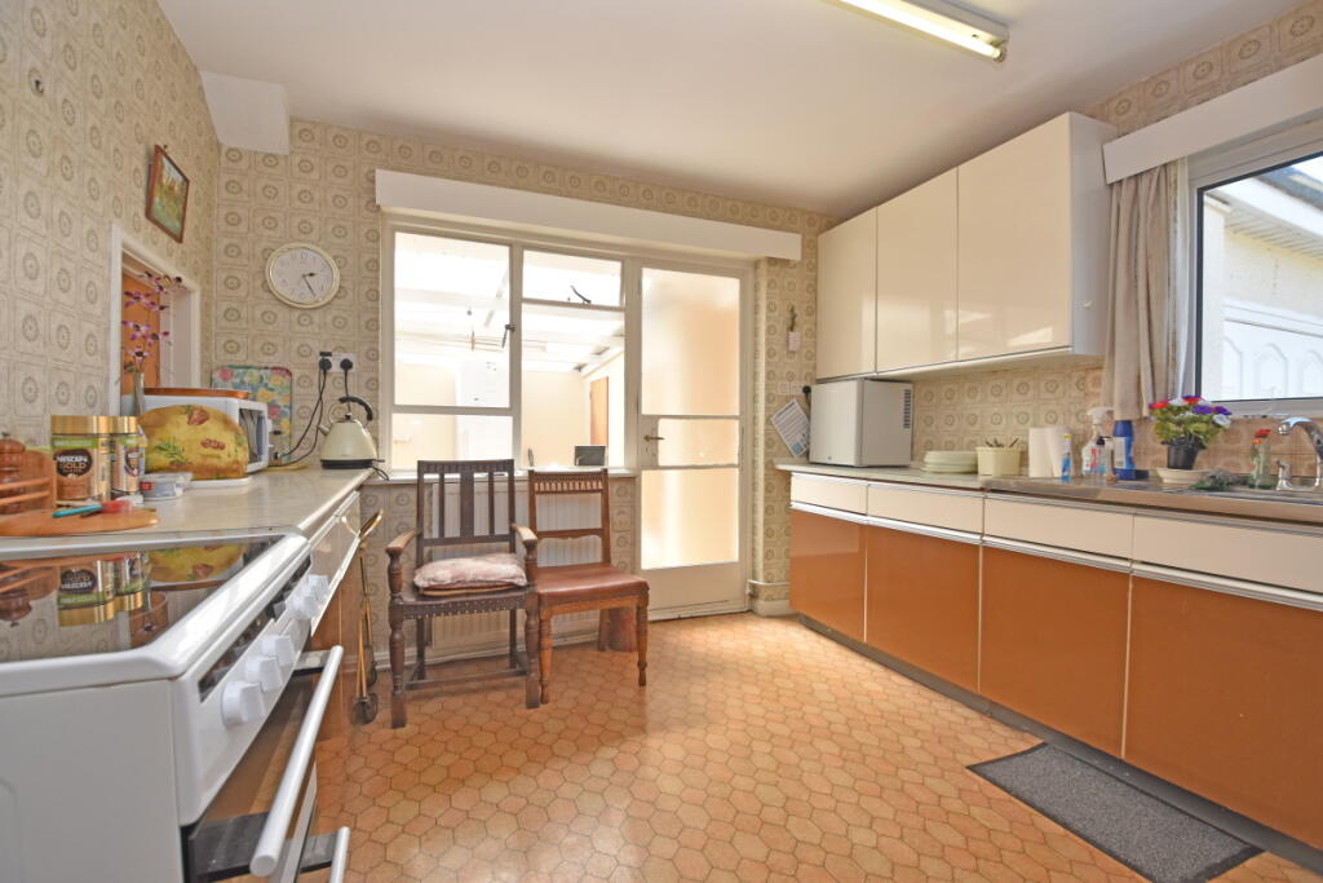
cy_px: 442
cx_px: 662
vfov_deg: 77.3
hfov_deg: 100.4
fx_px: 551
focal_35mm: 15
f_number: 5
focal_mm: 10
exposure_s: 1/200
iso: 280
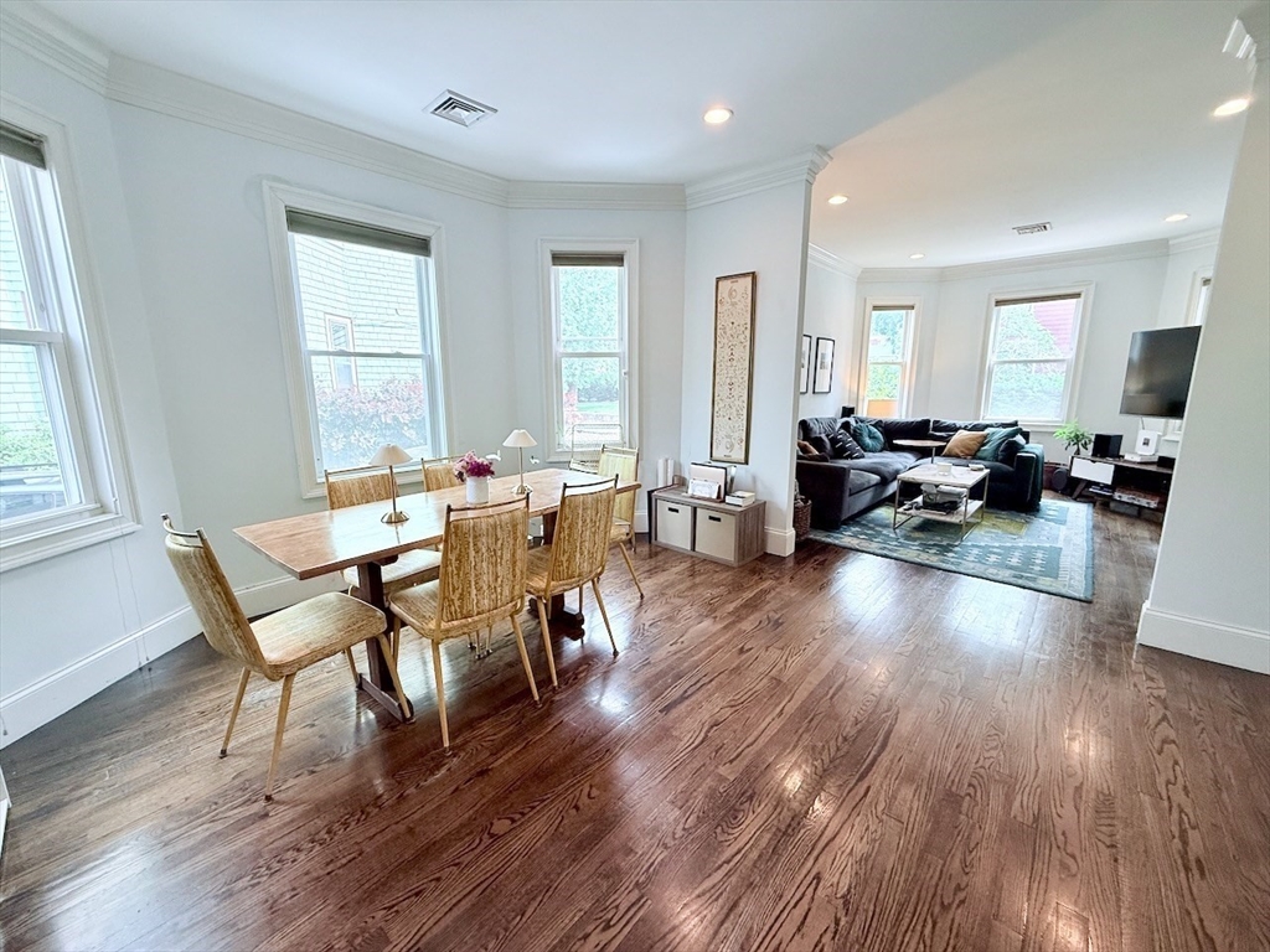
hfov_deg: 102.1
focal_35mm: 14
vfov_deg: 85.7
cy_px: 476
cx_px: 635
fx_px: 514
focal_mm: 2.22
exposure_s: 1/120
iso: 160
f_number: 2.2
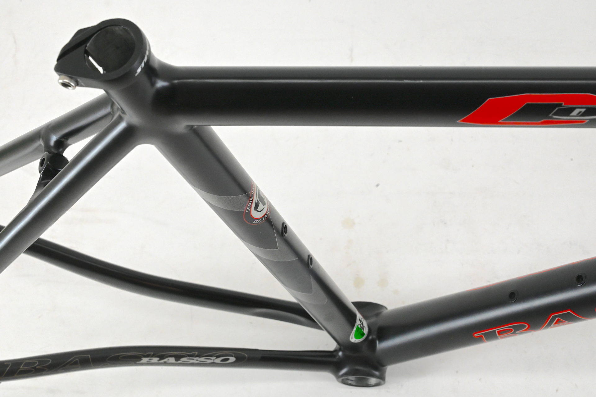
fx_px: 1159
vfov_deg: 19.4
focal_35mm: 70
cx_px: 298
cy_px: 198
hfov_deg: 28.9
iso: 3200
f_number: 18
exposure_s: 1/125
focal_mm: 70
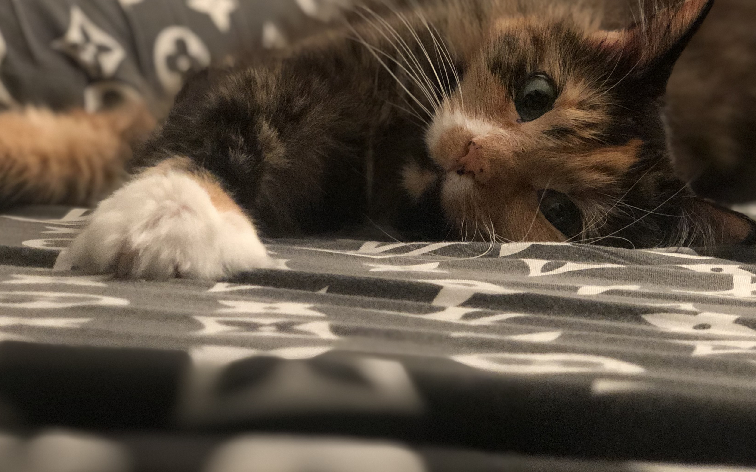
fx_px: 1401
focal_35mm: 68
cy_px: 126
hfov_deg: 30.2
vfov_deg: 19.0
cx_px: 428
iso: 250
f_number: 2.4
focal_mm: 6
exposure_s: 1/8
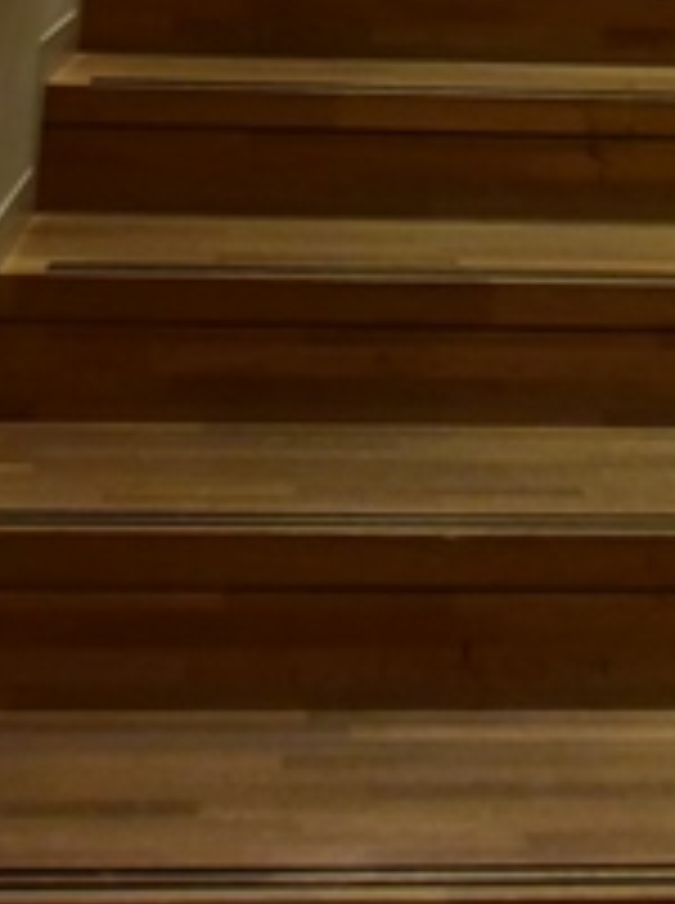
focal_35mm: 69
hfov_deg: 21.0
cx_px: 520
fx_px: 1800
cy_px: -598
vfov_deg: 21.5
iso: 800
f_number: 3.5
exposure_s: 1/20
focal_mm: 6.7
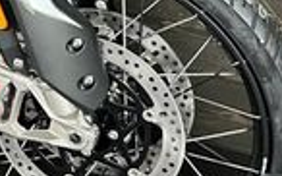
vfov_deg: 10.1
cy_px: -159
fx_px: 929
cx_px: -228
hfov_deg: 15.0
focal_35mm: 121
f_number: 1.6
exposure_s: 1/50
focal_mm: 5.1
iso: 320
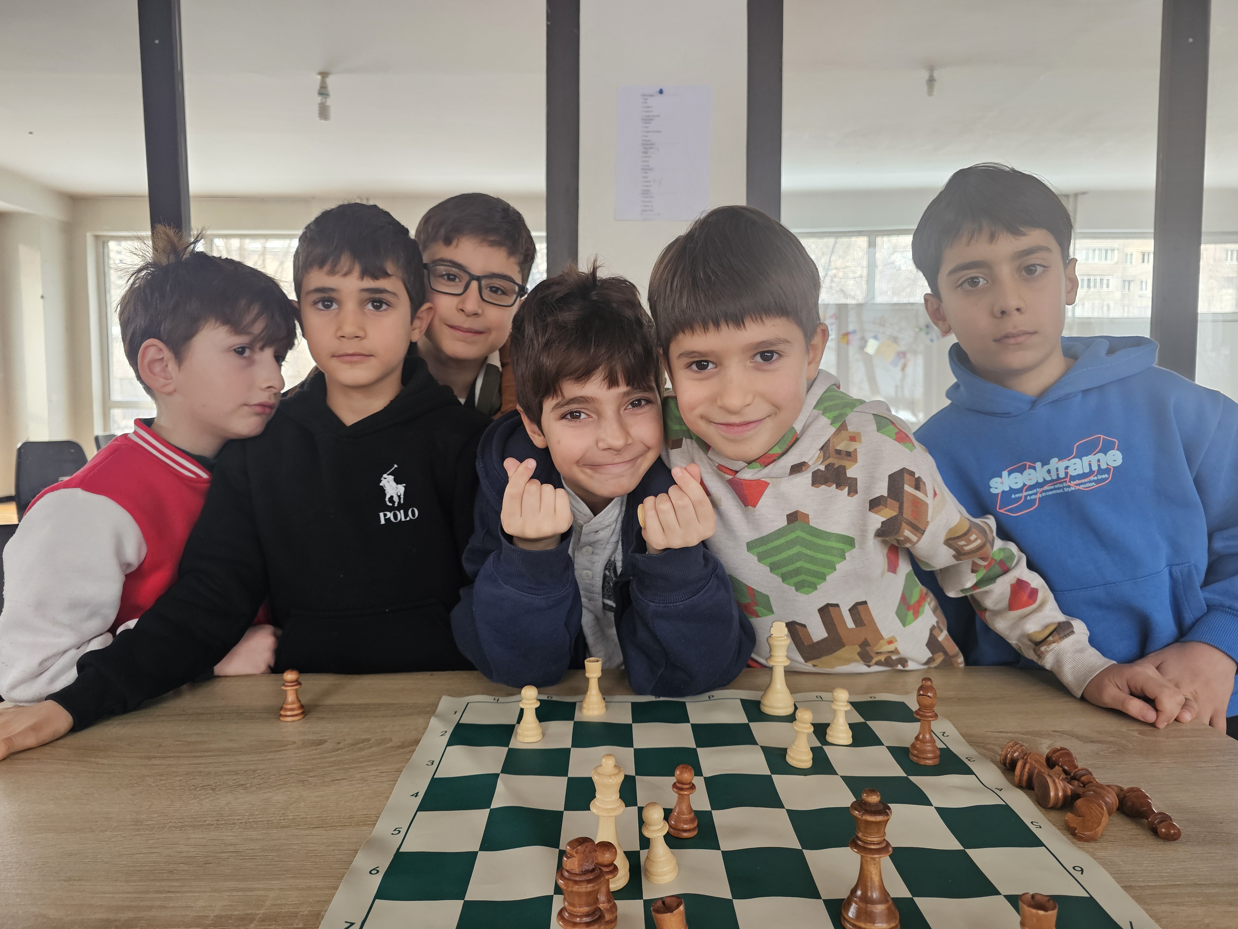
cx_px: 619
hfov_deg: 73.9
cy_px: 464
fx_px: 823
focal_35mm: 23
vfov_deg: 58.9
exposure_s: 1/120
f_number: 1.7
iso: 200
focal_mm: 6.3
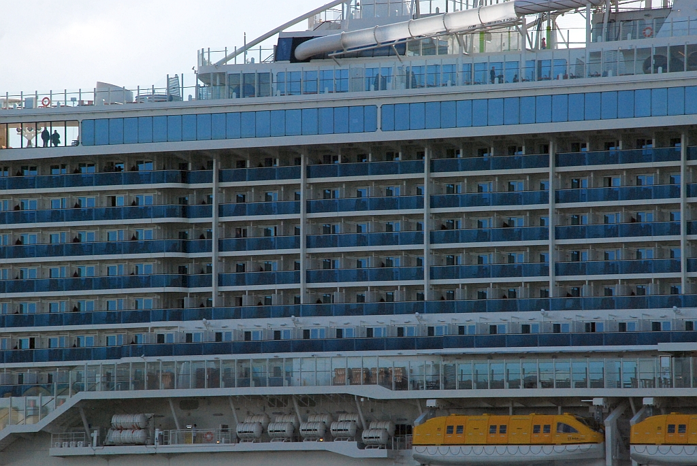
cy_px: 233
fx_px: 3924
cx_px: 348
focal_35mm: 202
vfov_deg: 6.8
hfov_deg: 10.1
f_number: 13
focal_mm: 135
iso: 800
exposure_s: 1/1000
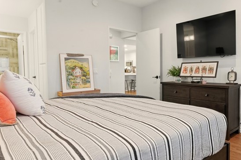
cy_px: 78
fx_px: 174
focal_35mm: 26
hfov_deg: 66.7
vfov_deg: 49.5
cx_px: 169
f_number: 16
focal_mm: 14
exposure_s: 1/25
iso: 250
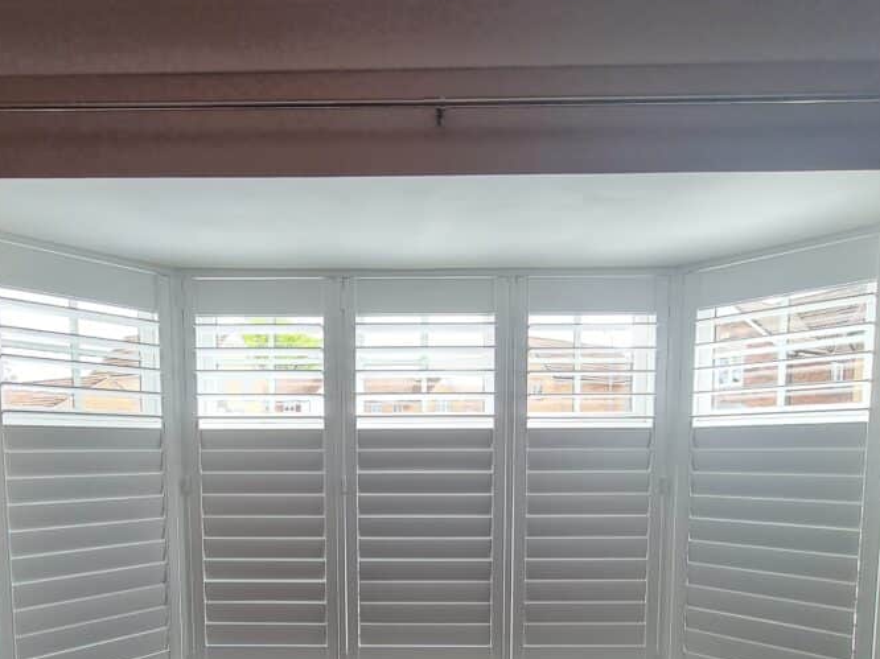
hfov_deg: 81.5
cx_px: 392
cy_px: 486
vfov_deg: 62.5
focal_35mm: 20
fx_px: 508
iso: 50
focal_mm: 1.74
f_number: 2.2
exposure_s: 1/100
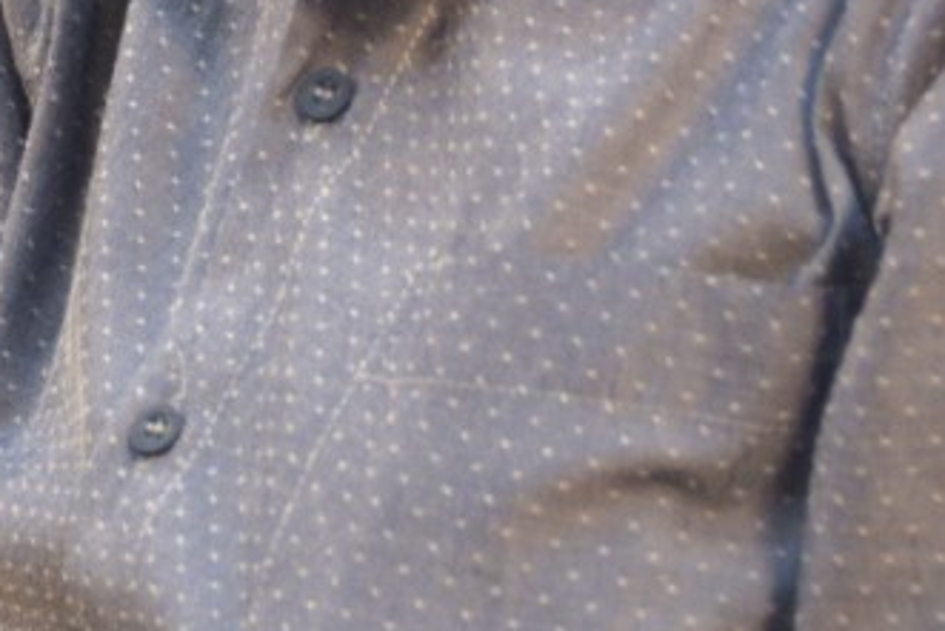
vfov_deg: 2.1
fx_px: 17305
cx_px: -57
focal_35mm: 659
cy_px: -363
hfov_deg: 3.1
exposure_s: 1/60
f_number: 5.3
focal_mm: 90
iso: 800
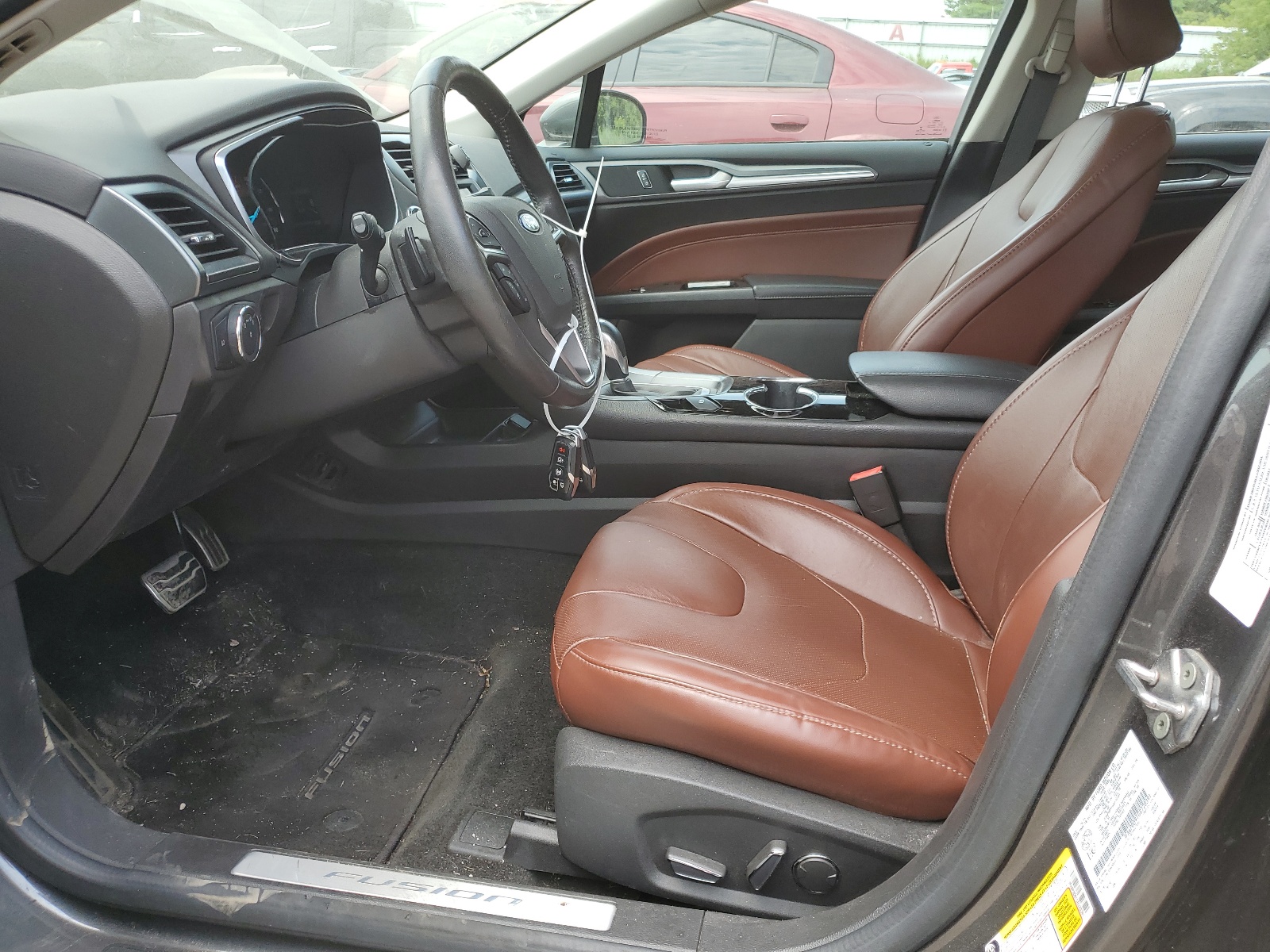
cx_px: 635
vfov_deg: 53.1
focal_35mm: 26
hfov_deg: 67.3
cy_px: 476
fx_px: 954
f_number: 1.5
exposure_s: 1/417
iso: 50
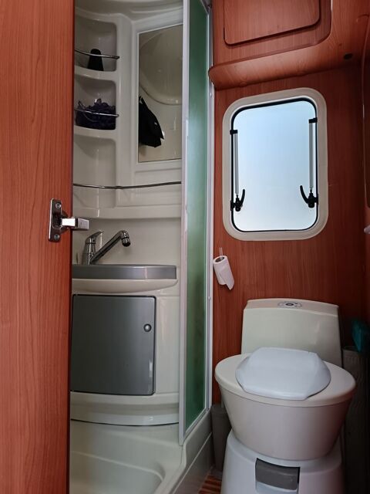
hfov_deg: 56.8
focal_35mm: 24
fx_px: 342
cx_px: 185
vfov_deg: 71.6
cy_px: 247
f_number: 1.75
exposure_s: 1/50
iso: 623
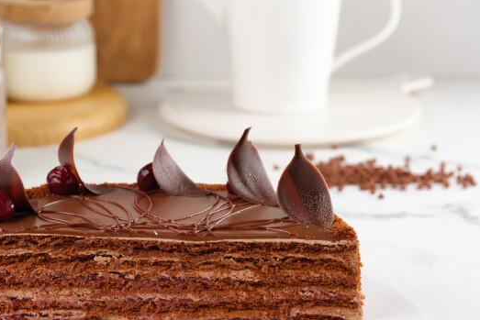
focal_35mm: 151
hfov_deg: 13.6
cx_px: 155
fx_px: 2014
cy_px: 215
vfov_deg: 9.1
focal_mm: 120
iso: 125
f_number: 8
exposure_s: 1/125
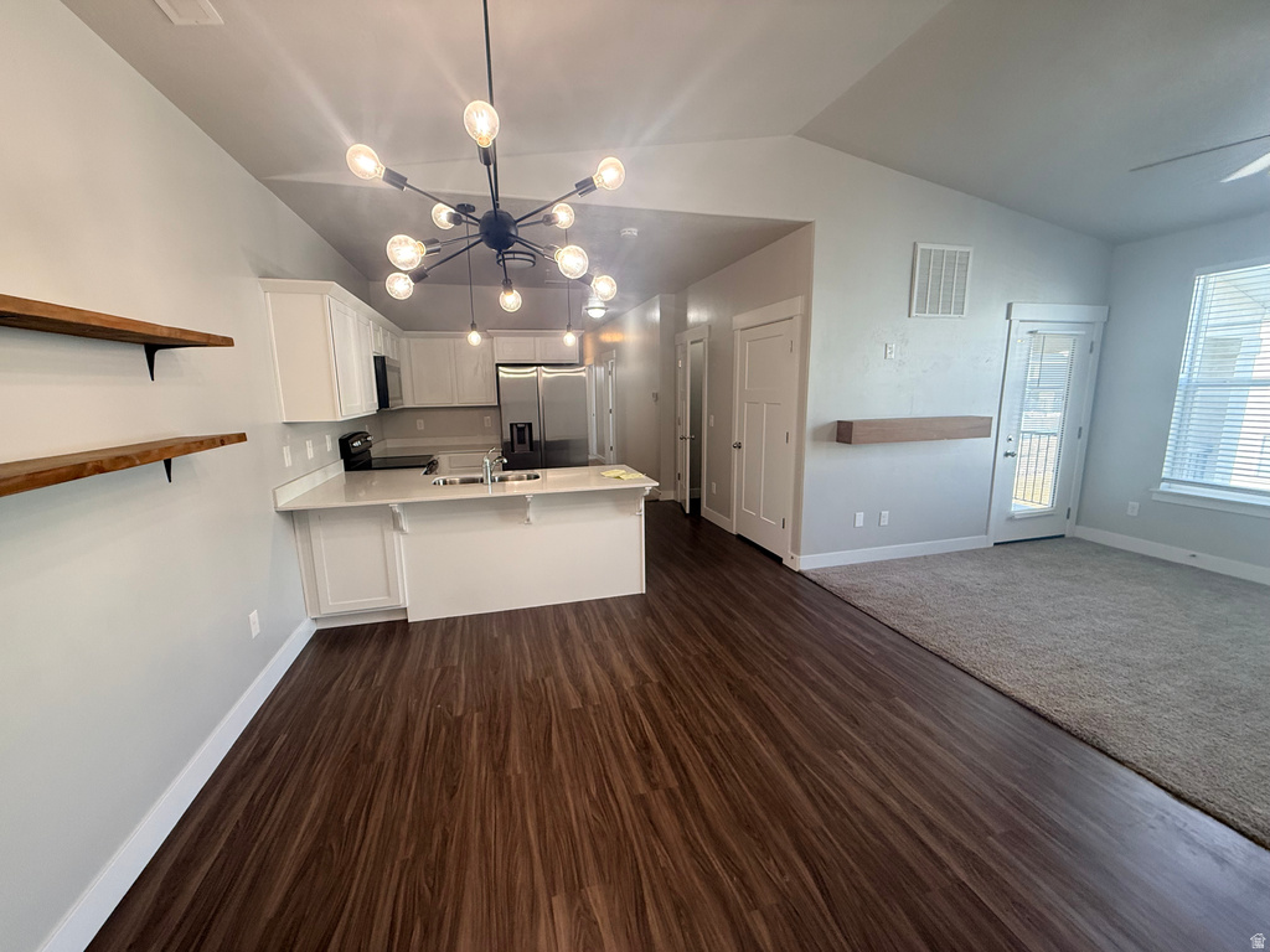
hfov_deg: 102.1
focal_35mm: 14
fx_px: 514
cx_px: 635
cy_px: 476
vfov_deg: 85.7
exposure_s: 1/120
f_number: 2.2
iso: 200
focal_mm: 2.22
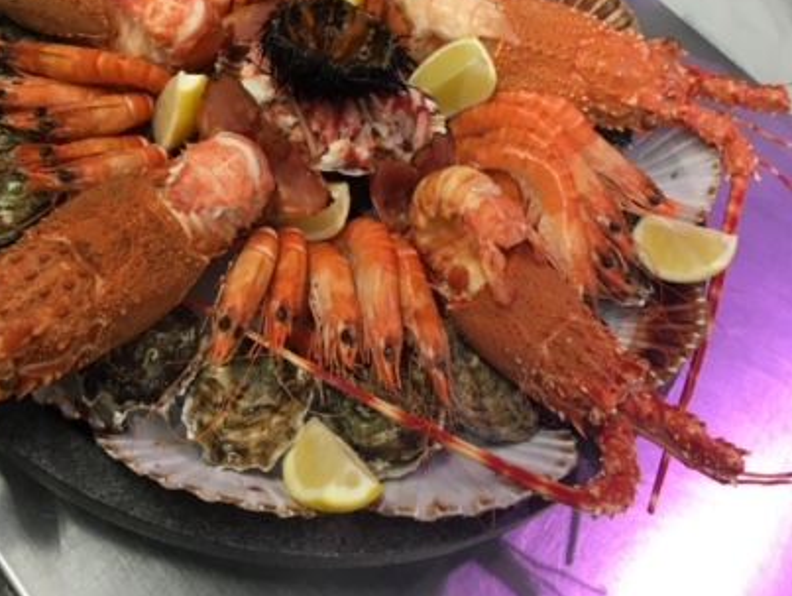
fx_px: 1053
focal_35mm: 46
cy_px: 128
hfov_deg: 41.0
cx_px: 322
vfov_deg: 30.9
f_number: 2.2
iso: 32
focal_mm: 4.15
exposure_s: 1/33
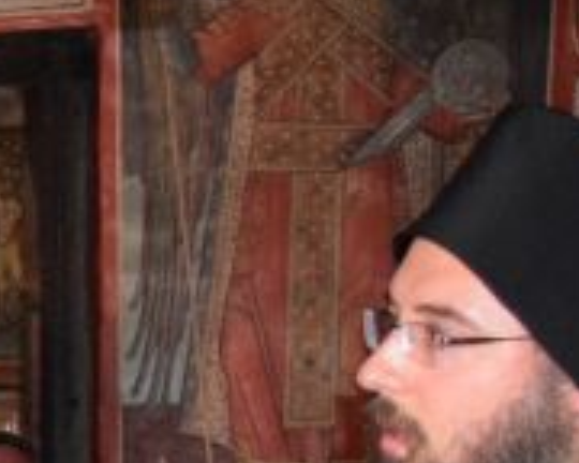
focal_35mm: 141
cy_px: 931
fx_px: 2416
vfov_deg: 10.1
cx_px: -804
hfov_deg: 11.4
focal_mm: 18
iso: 3200
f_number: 3.5
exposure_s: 1/60
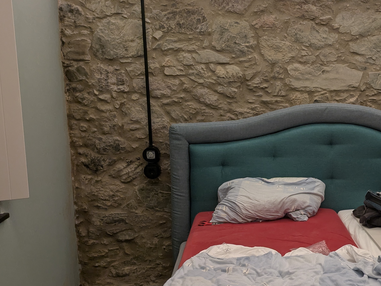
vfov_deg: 29.7
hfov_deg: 36.5
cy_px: 163
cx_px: 342
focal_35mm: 49
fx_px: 540
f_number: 1.89
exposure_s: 1/100
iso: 88
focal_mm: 5.43
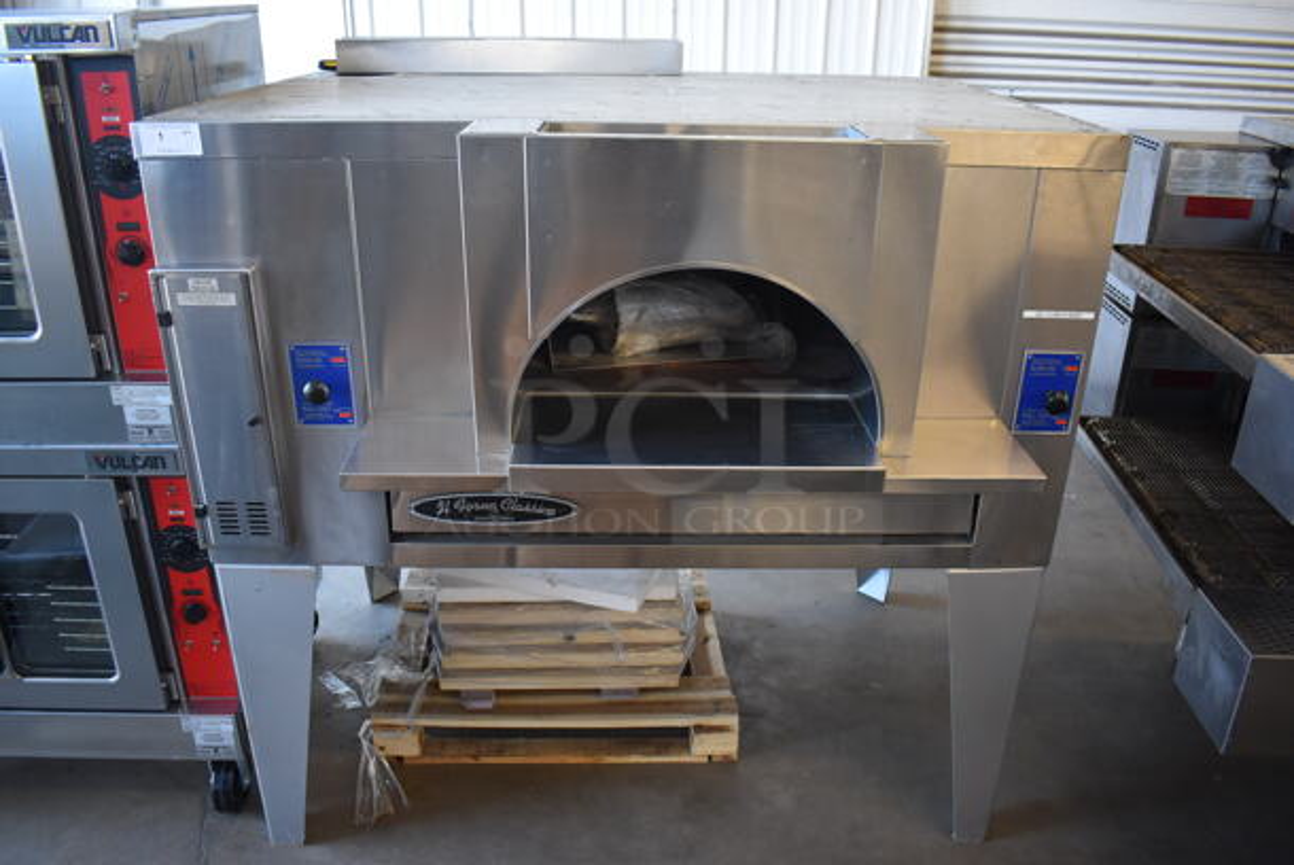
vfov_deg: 48.0
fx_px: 971
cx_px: 647
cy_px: 432
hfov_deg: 67.3
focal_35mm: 27
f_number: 3.5
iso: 1000
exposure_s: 1/125
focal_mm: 18
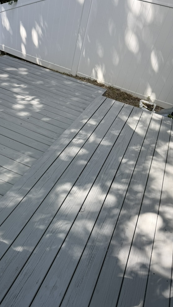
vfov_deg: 69.9
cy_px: 152
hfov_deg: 42.4
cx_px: 60
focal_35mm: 27
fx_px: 220
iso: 80
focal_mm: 6.76
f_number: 1.78
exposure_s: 1/459
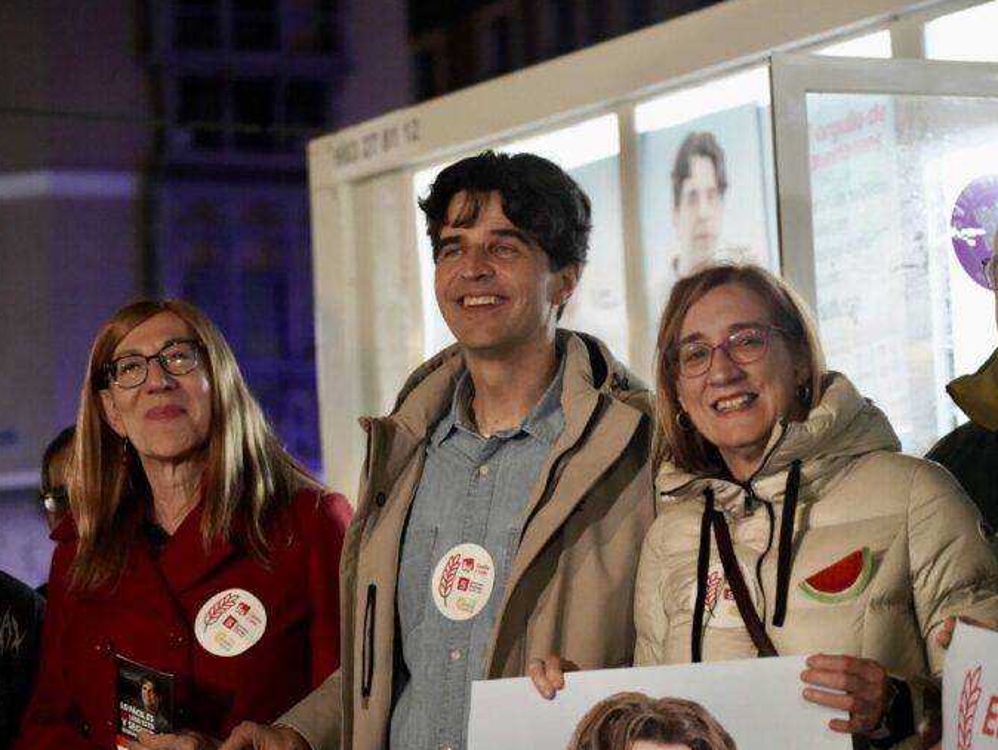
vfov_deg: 12.9
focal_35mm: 115
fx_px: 3317
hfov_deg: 17.1
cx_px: 512
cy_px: 375
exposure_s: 1/100
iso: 12800
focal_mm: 105
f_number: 4
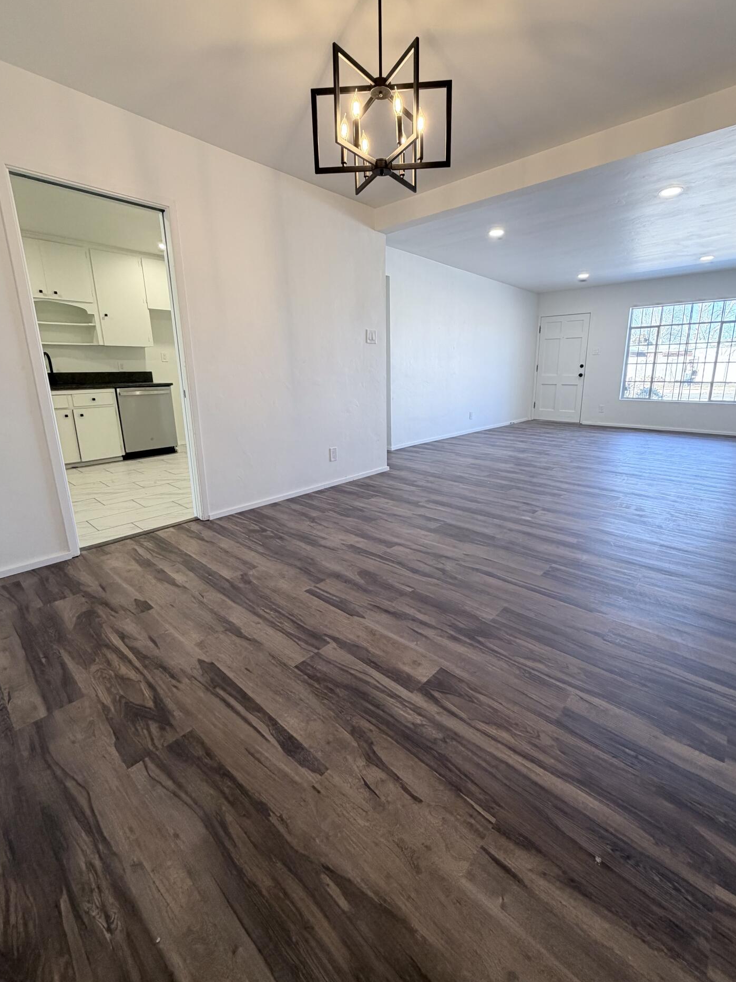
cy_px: 470
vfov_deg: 98.1
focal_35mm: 15
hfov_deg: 81.7
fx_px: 425
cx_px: 386
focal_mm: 2.22
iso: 160
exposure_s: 1/120
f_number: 2.2
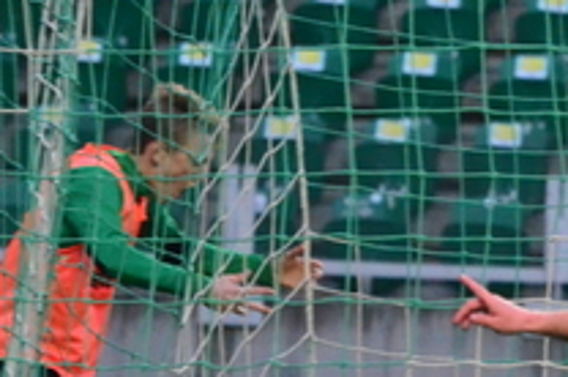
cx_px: 822
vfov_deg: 1.3
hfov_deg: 1.9
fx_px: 16776
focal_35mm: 1065
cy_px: 413
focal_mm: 185
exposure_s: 1/640
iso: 3200
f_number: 5.6
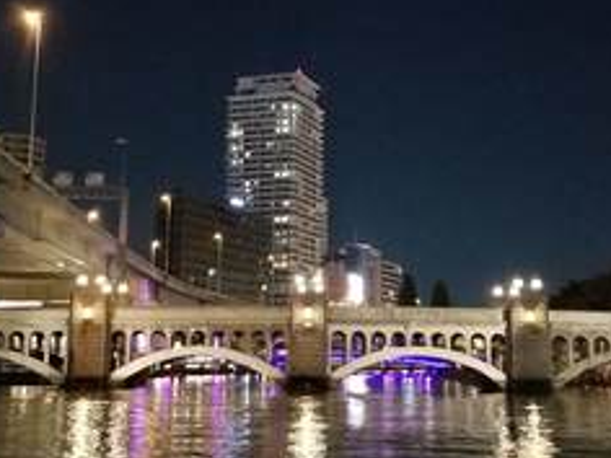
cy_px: 171
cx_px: 316
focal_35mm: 44
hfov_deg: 42.9
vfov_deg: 32.7
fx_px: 777
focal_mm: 4.25
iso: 1000
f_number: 1.7
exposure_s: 1/10
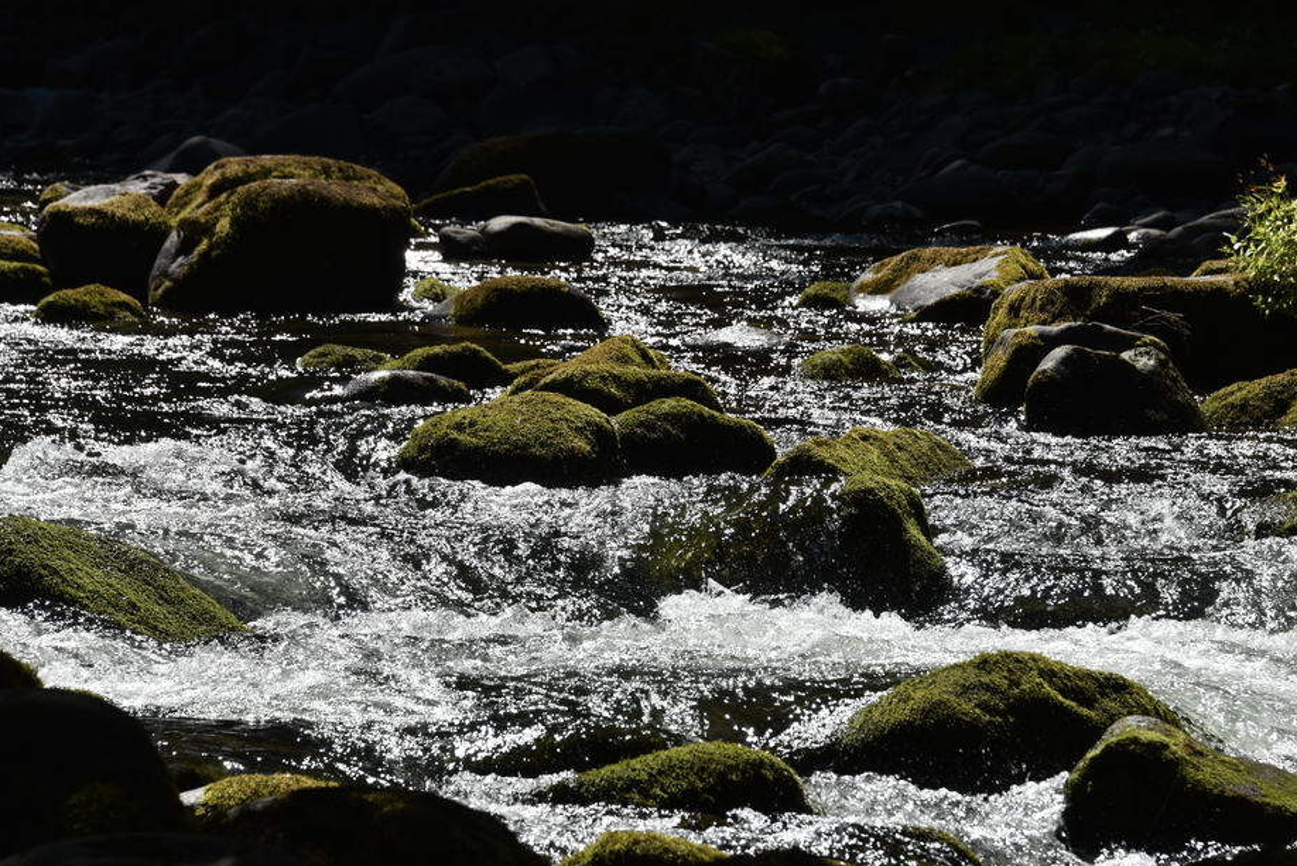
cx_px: 822
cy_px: 417
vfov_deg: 6.2
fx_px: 8038
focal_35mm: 223
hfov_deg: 9.2
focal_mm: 160
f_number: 9
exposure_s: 1/320
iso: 100
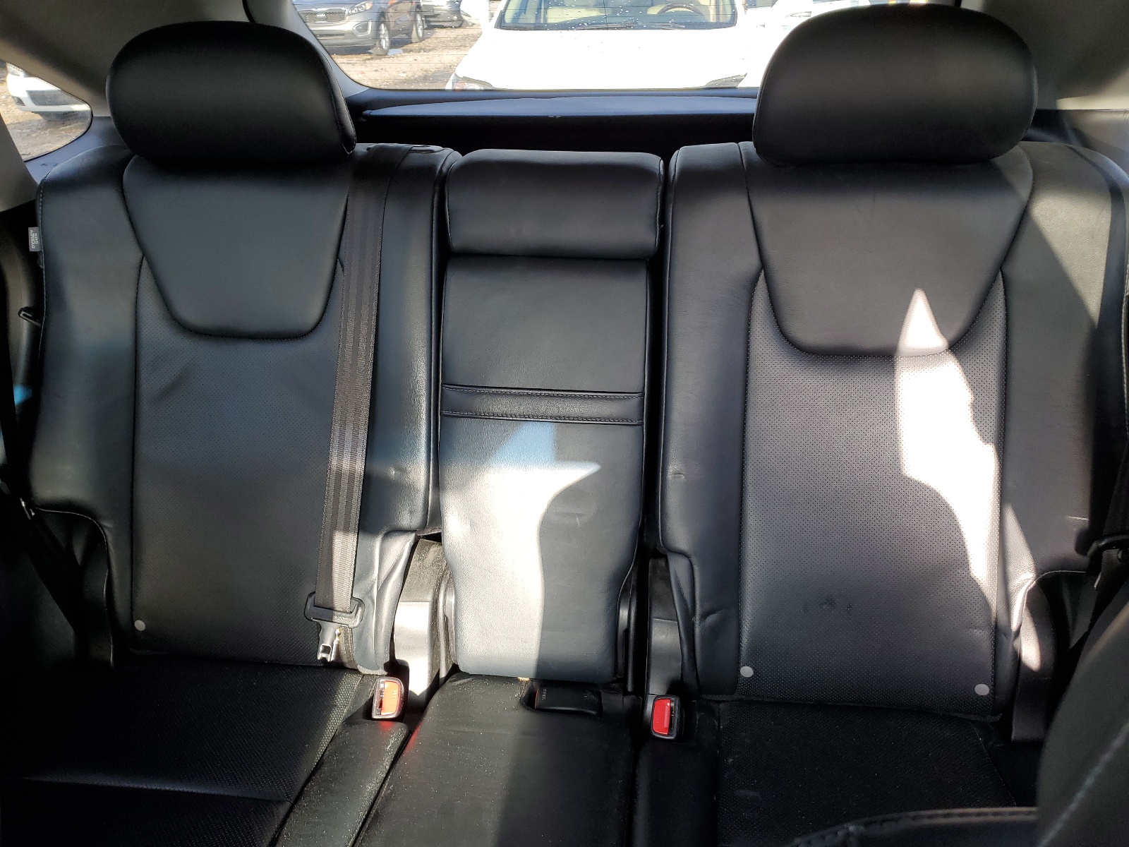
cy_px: 424
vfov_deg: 53.1
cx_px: 564
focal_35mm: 26
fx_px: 848
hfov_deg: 67.3
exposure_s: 1/147
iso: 50
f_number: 1.5
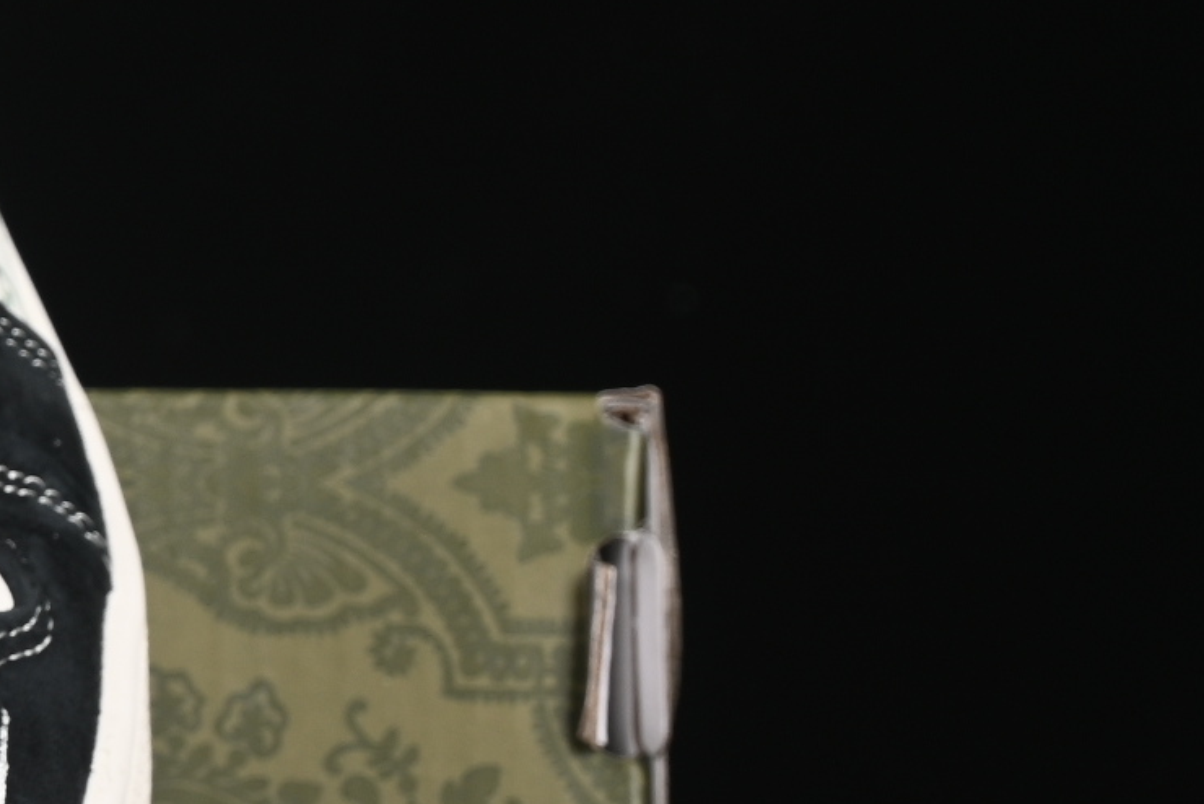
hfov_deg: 7.1
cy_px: 459
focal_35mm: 282
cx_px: -1004
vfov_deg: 4.9
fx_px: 9435
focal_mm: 50
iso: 160
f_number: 7.1
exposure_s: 1/60
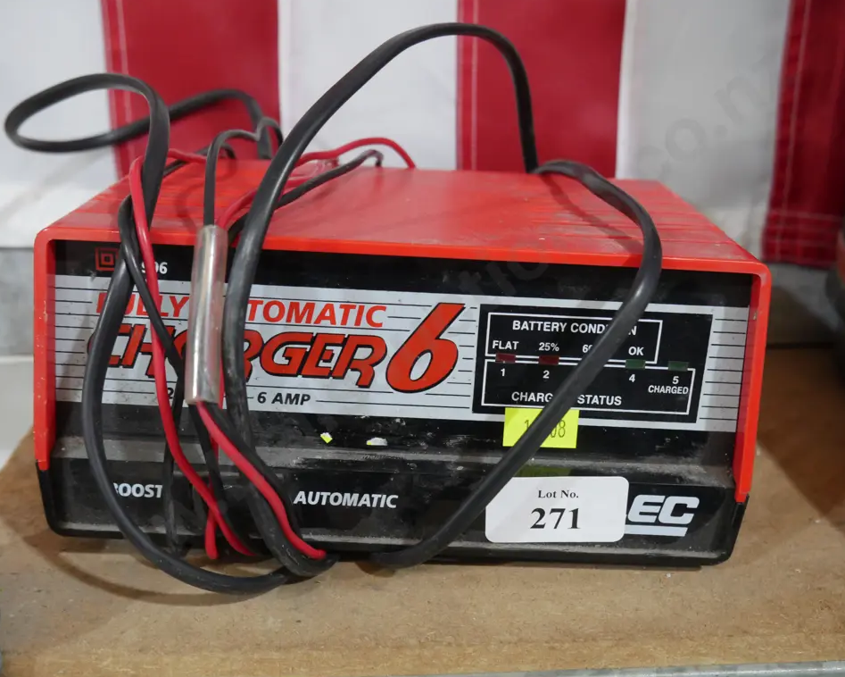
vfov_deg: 39.2
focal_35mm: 38
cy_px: 338
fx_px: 951
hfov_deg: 47.9
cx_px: 421
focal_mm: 18
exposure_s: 1/60
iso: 2000
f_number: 4
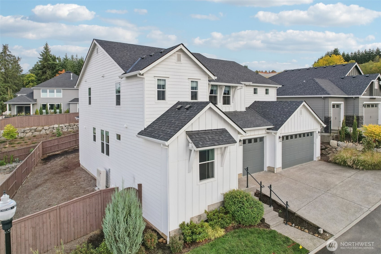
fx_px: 233
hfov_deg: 78.6
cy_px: 127
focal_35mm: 22
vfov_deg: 57.2
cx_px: 190
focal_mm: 8.4
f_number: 2.8
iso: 100
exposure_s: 1/1250
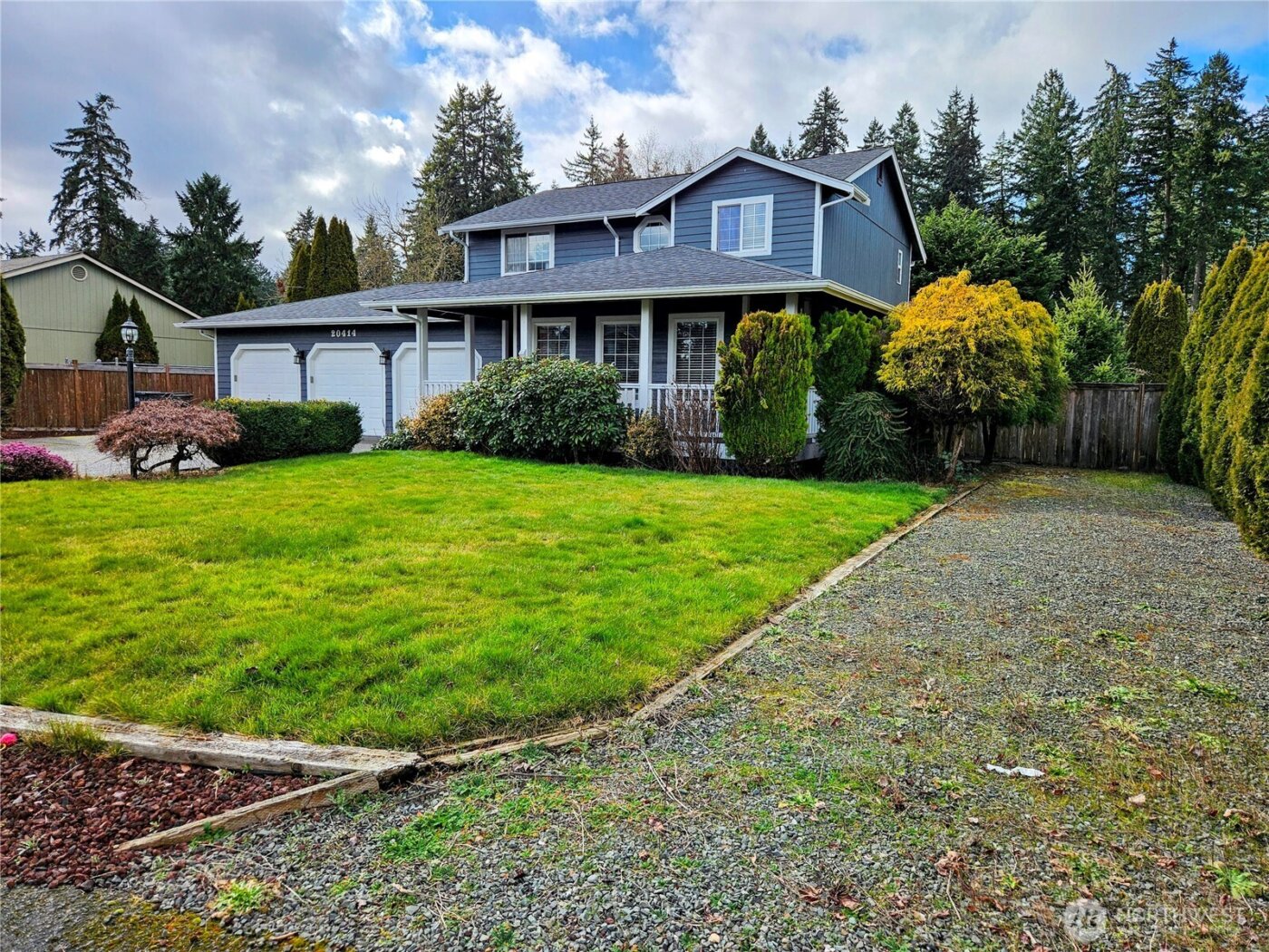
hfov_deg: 73.9
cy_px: 476
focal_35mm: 23
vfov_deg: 58.9
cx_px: 634
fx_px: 843
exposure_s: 1/1468
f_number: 1.8
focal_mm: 5.4
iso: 25
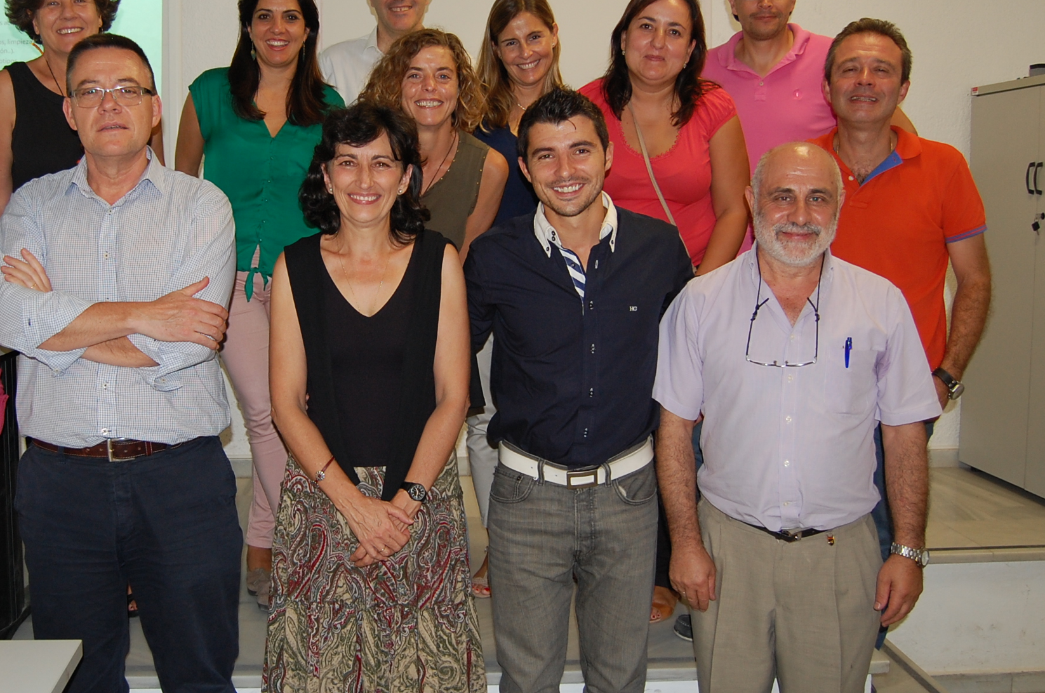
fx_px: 1072
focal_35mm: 37
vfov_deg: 35.7
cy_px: 274
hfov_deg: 51.3
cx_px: 378
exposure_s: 1/60
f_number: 3.5
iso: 400
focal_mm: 18
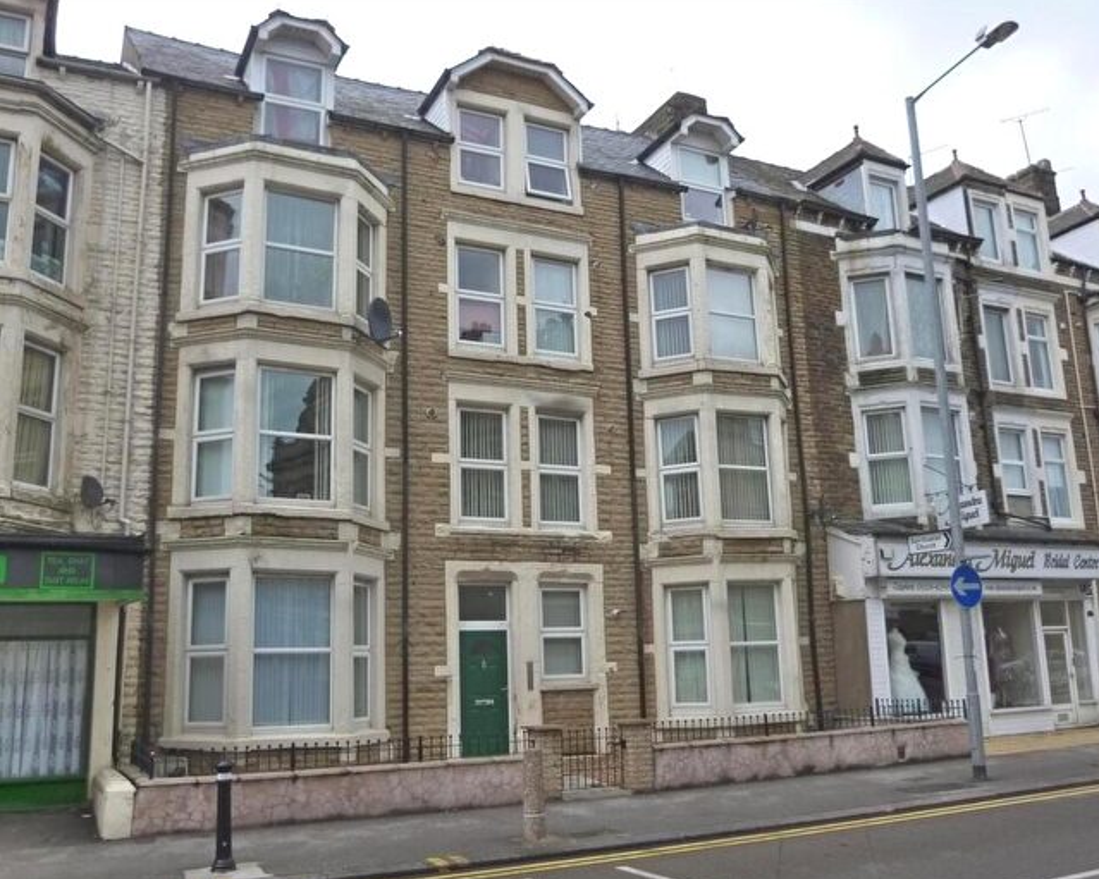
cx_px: 545
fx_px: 1008
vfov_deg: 47.1
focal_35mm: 31
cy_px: 445
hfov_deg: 57.2
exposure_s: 1/320
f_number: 2.7
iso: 400
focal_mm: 5.2
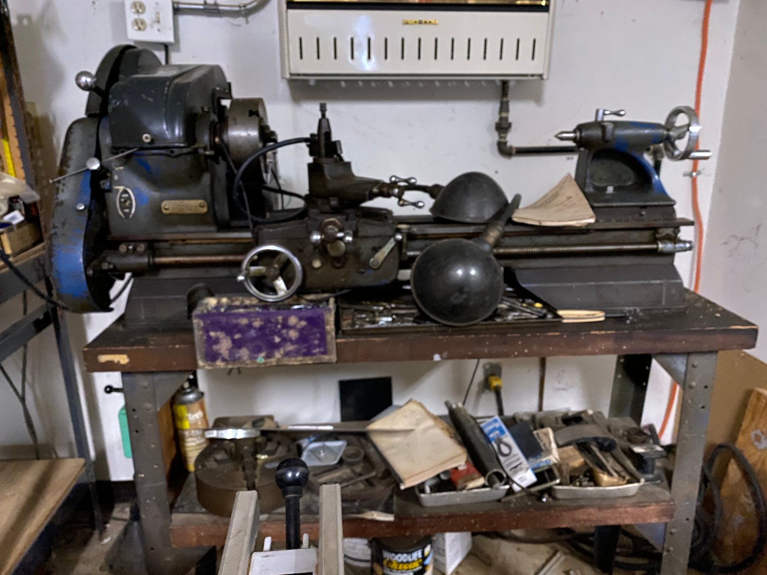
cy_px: 288
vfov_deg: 53.1
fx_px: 576
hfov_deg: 67.3
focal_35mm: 26
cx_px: 384
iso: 2500
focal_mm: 4.25
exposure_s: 1/60
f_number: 1.8
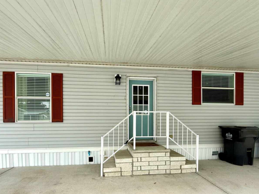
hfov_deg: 98.2
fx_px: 112
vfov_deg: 81.7
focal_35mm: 15
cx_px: 129
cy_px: 99
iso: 50
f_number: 2.2
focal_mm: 2.22
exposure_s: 1/424
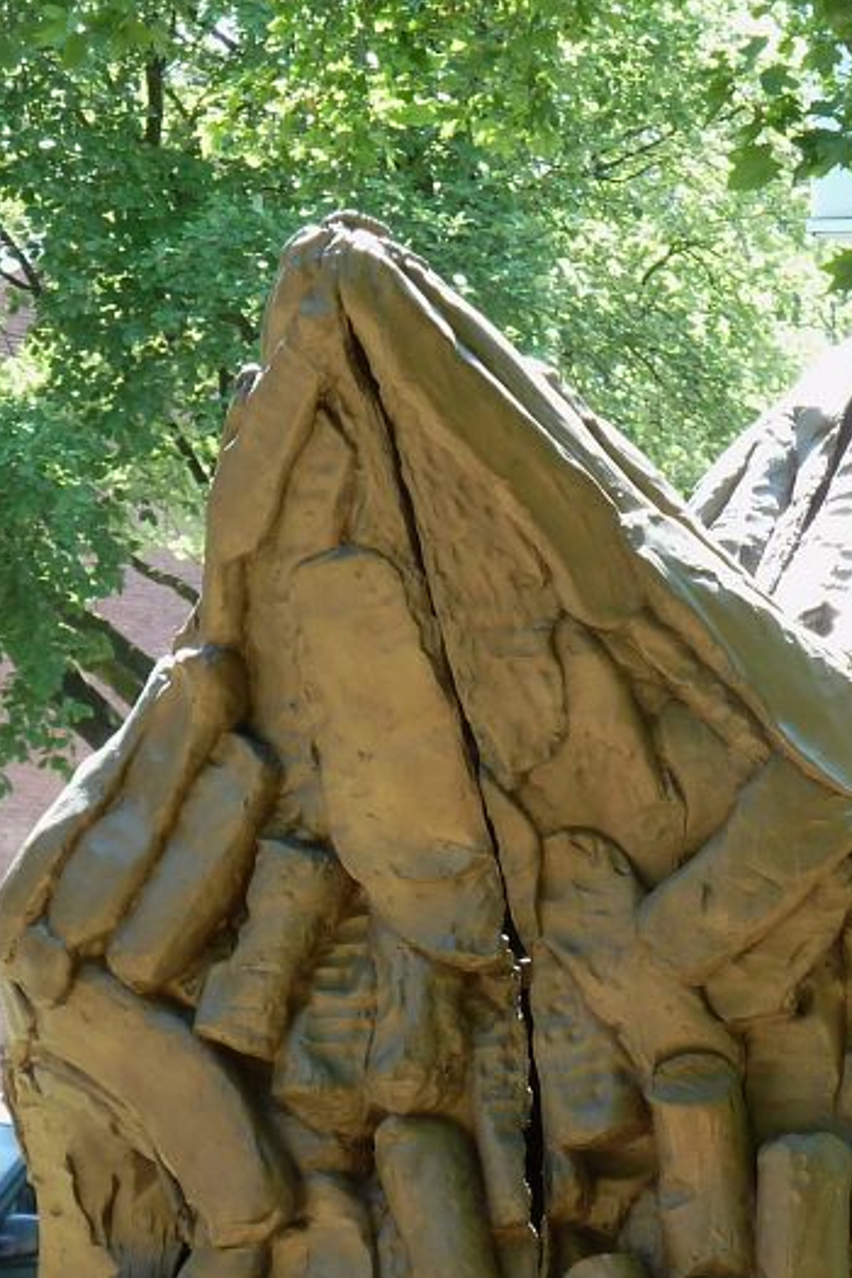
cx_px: 528
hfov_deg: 5.3
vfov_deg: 7.9
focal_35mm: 259
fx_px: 9194
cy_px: 1151
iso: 125
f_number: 4.4
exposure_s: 1/50
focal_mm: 21
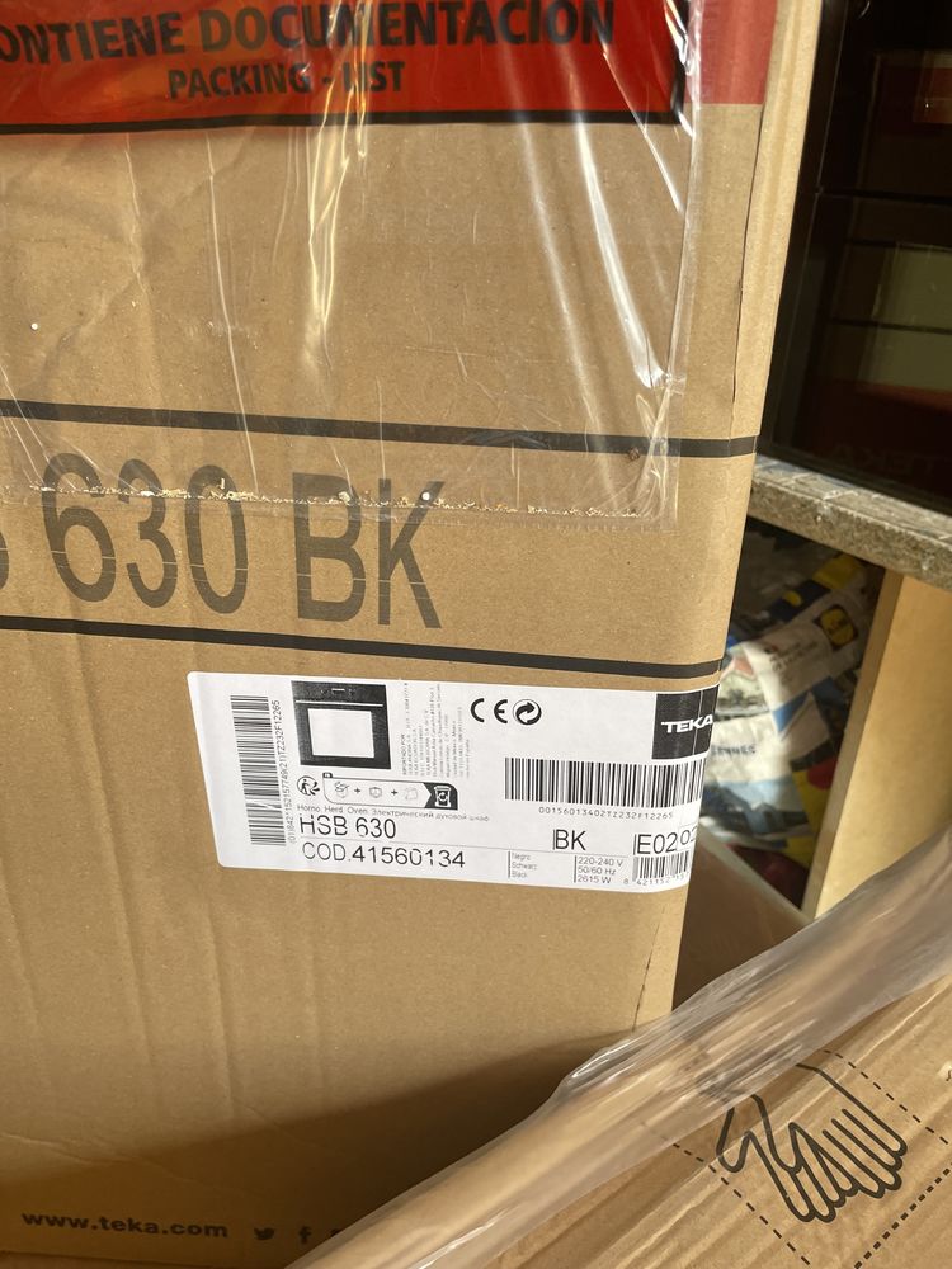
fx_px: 953
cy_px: 634
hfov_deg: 53.1
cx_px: 476
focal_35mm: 26
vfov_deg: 67.3
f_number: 1.6
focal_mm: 4.2
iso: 125
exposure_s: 1/121
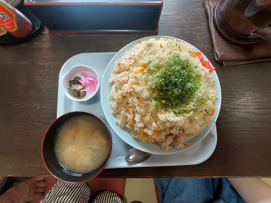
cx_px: 136
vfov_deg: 89.9
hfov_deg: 106.2
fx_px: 102
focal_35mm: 13
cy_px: 102
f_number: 2.2
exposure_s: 1/50
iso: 80
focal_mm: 1.74
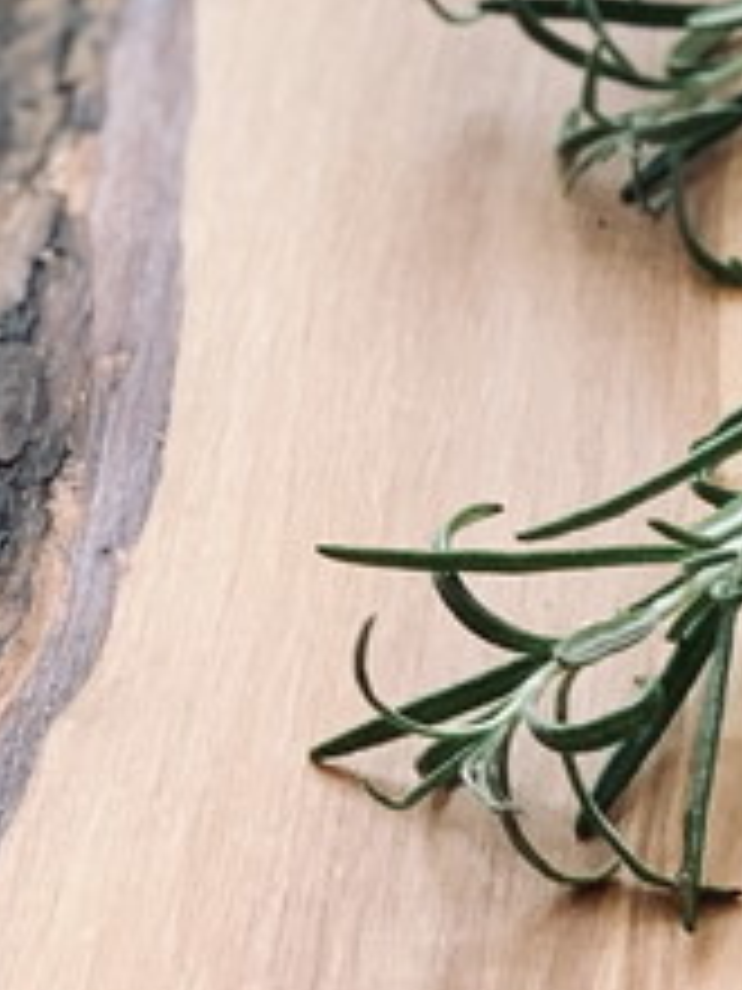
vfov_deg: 9.6
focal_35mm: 205
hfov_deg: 7.0
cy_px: 238
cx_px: 1421
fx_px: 5859
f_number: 2.4
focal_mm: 6
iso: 80
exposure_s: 1/122
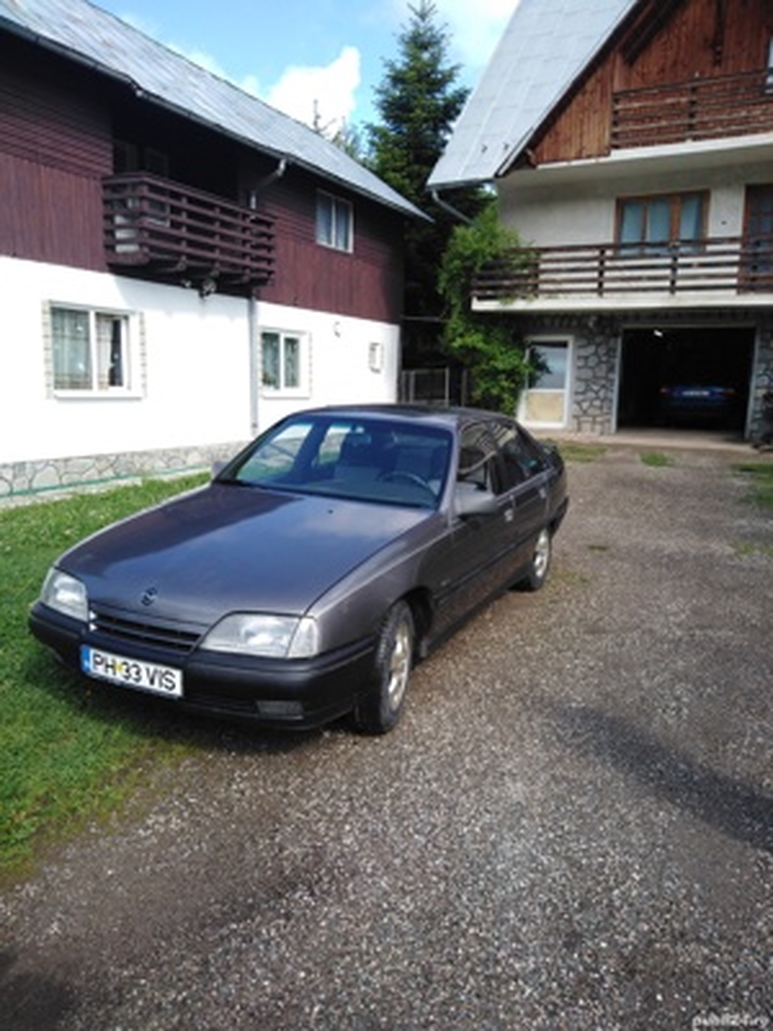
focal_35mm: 25
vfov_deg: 69.4
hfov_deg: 54.9
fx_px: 744
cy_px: 516
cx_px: 386
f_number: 2.2
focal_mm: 3.46
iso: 100
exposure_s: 1/410
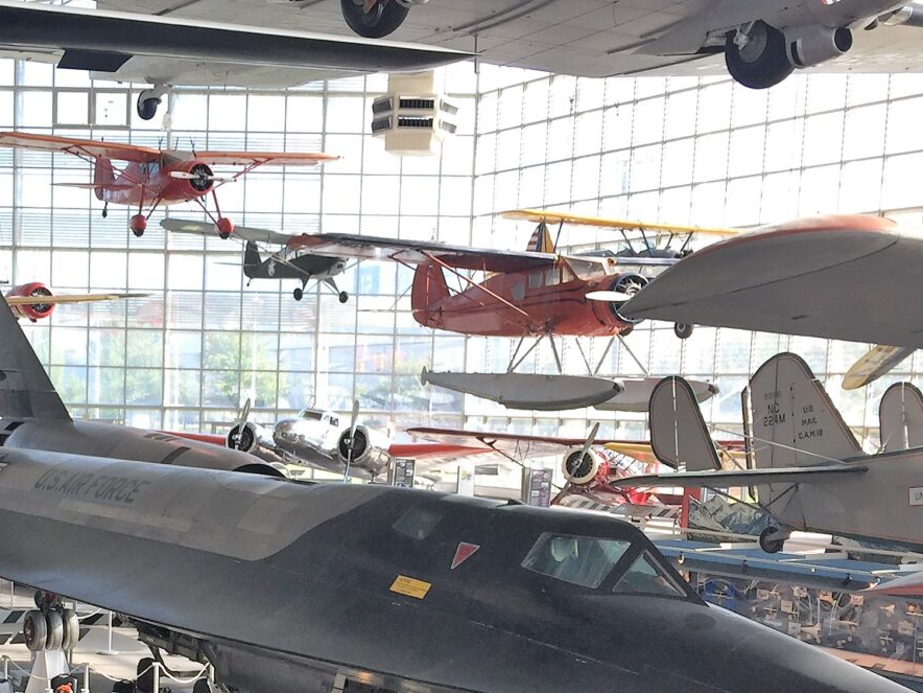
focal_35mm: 63
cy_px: 608
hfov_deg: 30.1
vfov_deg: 22.8
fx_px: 1680
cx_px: 211
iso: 32
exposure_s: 1/120
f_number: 2.2
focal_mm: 4.15
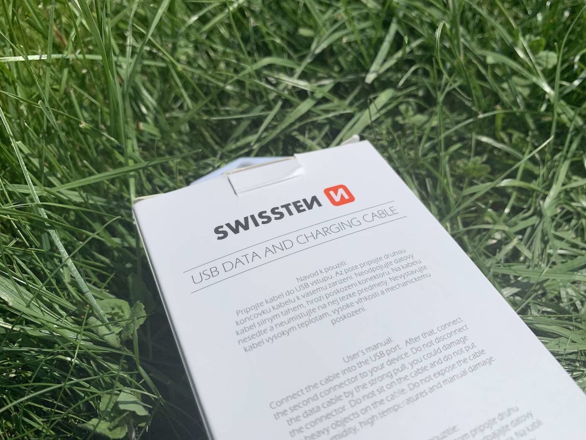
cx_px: 293
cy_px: 220
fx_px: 440
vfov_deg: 53.1
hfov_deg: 67.3
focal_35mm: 26
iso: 25
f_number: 1.8
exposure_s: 1/7407
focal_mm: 4.25
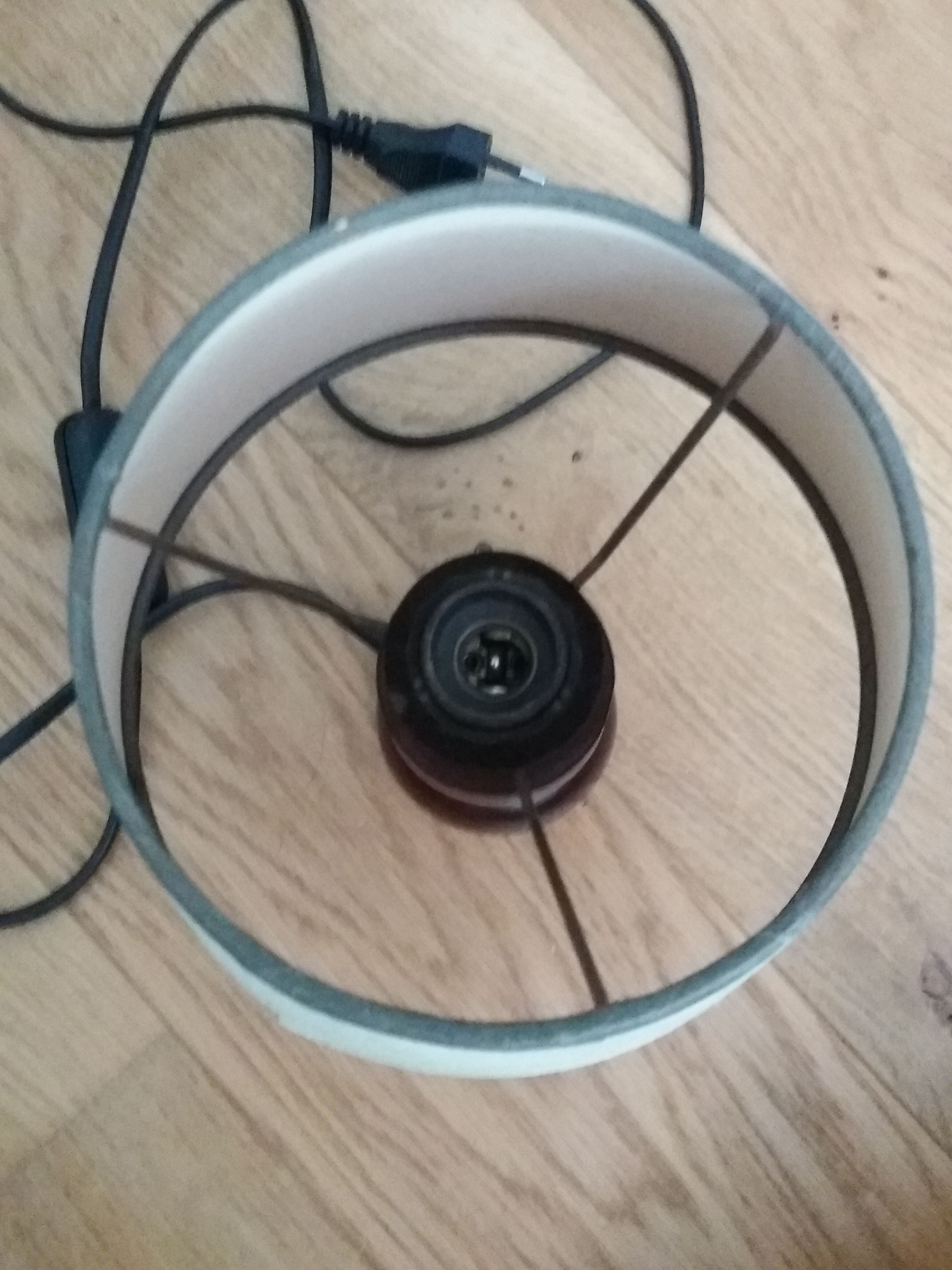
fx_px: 1027
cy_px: 635
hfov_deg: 49.7
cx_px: 476
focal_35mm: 28
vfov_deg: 63.4
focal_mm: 3.7
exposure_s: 1/17
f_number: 1.9
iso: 800
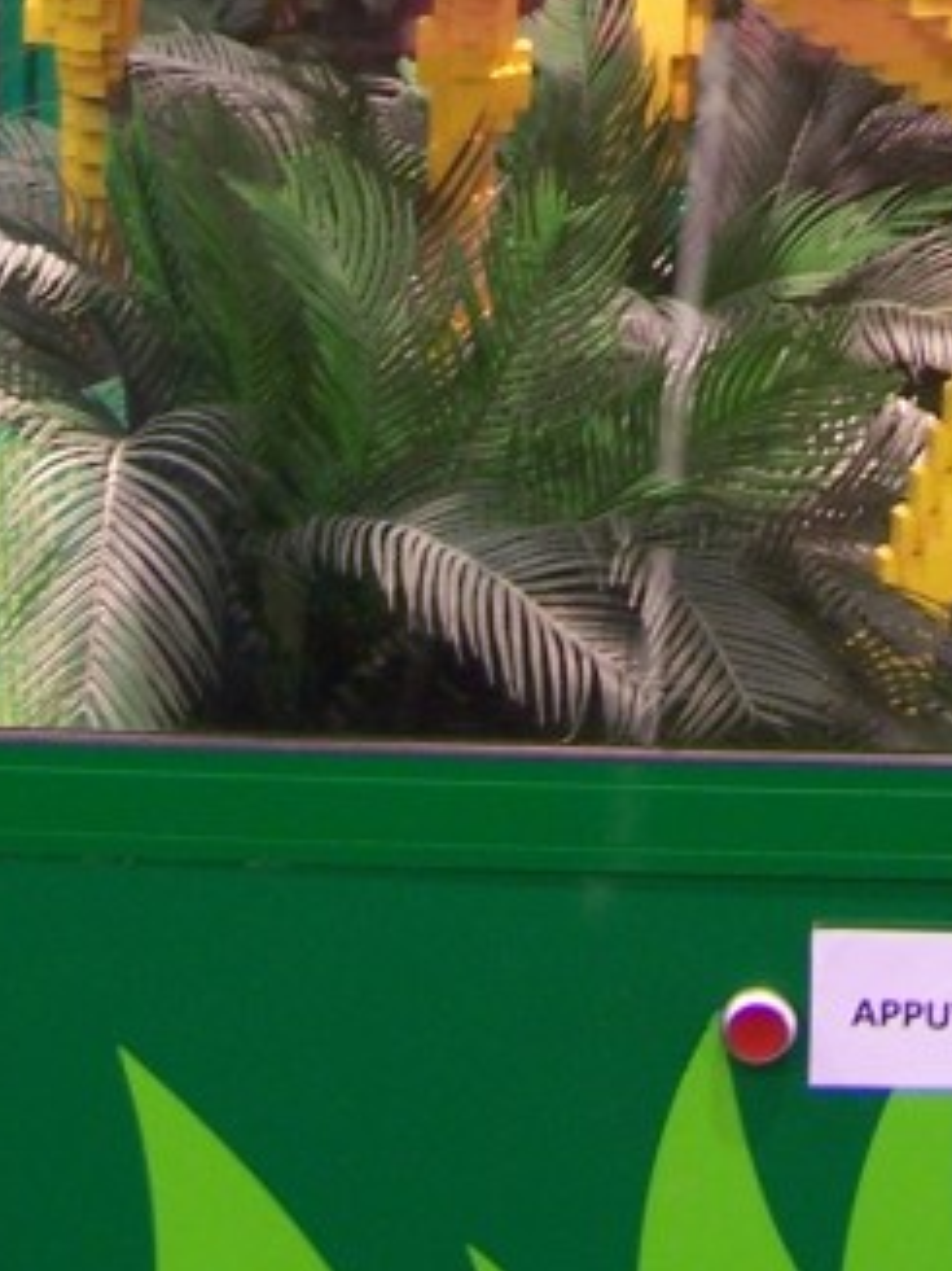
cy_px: -591
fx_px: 4366
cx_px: 765
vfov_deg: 15.4
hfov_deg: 12.4
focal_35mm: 119
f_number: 2.8
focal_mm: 6.3
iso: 80
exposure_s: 1/2
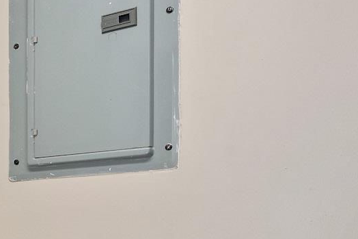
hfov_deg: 26.0
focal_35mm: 55
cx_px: -187
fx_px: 547
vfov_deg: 23.3
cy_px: 255
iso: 500
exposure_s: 1/10
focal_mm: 16
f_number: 8
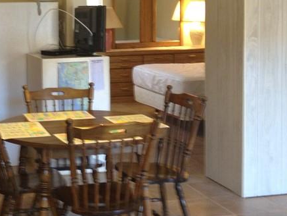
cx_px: 43
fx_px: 680
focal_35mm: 82
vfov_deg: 17.9
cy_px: 53
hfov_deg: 23.4
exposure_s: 1/20
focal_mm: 4.28
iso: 100
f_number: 2.4
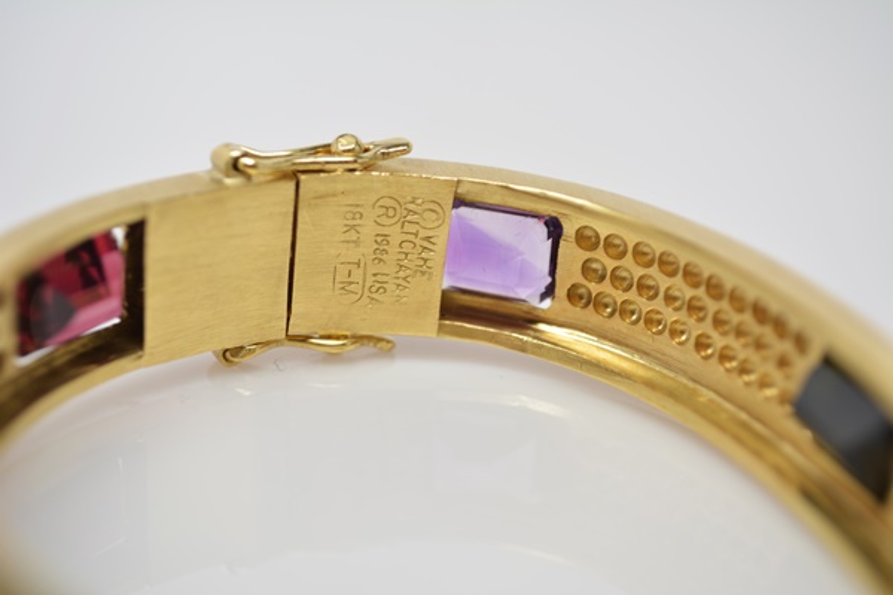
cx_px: 446
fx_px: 1414
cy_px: 298
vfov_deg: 23.8
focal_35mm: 57
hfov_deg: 35.1
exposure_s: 1/15
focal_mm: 38
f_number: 5.6
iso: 200
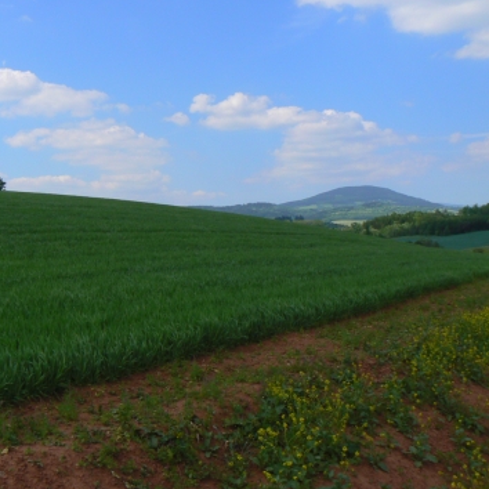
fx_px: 719
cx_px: 146
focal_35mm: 45
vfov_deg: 37.6
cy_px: 241
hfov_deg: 37.0
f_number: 8
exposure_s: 1/400
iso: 80
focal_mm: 6
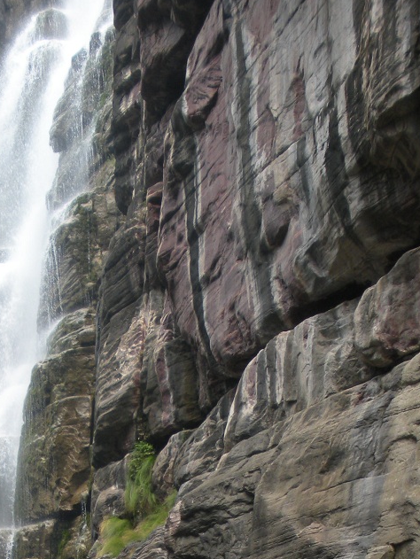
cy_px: 588
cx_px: 150
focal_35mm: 76
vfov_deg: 24.2
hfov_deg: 19.4
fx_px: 1228
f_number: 3.5
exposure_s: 1/174
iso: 64
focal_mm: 6.3
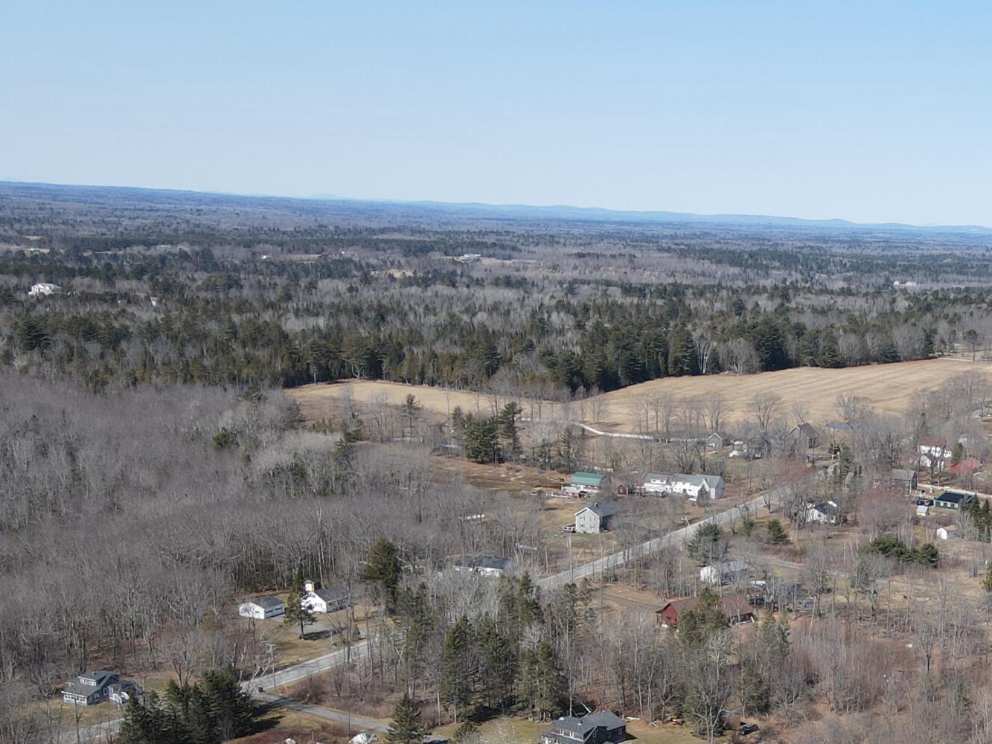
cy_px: 596
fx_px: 1548
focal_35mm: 54
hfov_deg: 32.5
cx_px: 1011
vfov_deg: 26.5
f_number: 2.8
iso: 110
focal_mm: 4.5
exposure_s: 1/640
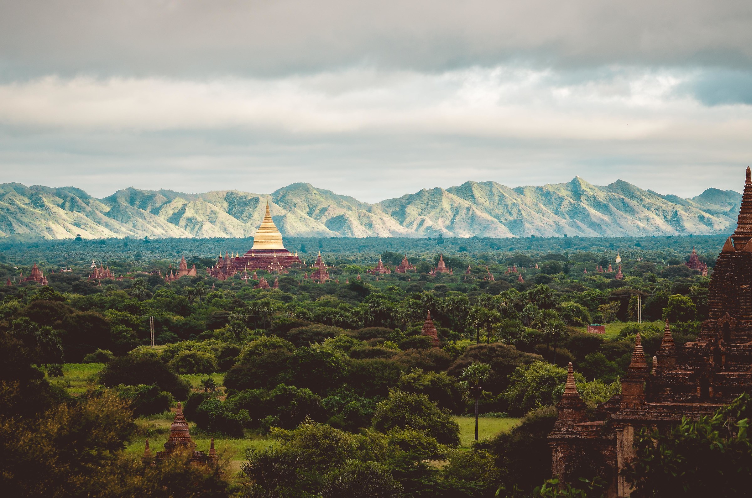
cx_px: 376
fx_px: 4221
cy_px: 249
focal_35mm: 202
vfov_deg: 6.8
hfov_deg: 10.2
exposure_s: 1/500
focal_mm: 135
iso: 400
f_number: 6.3
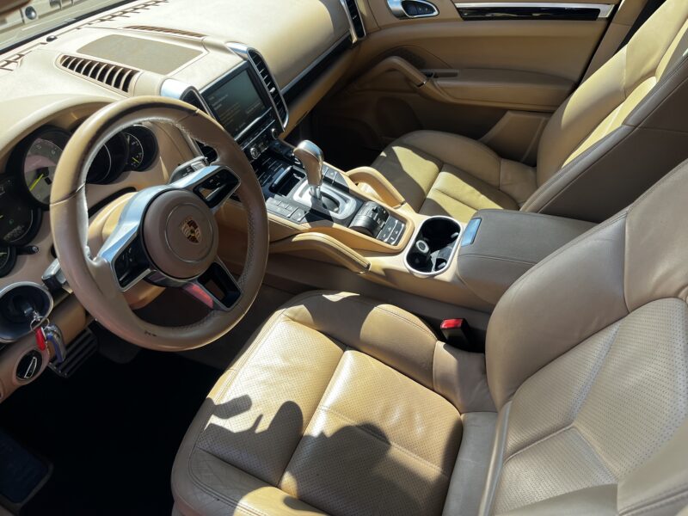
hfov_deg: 67.3
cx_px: 344
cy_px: 258
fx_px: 517
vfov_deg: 53.1
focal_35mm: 26
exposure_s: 1/577
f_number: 1.6
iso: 50
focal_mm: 5.1
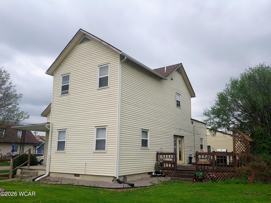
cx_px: 136
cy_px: 102
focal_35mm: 24
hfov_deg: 71.6
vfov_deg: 56.8
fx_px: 188
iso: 40
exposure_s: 1/1845
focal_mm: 4.6
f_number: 1.8
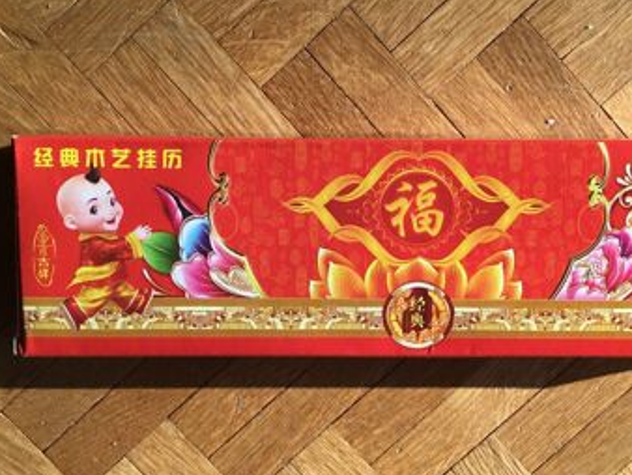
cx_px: 395
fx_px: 804
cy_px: 269
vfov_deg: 32.9
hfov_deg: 42.6
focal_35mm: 44
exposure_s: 1/117
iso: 25
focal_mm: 3.3
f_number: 2.4
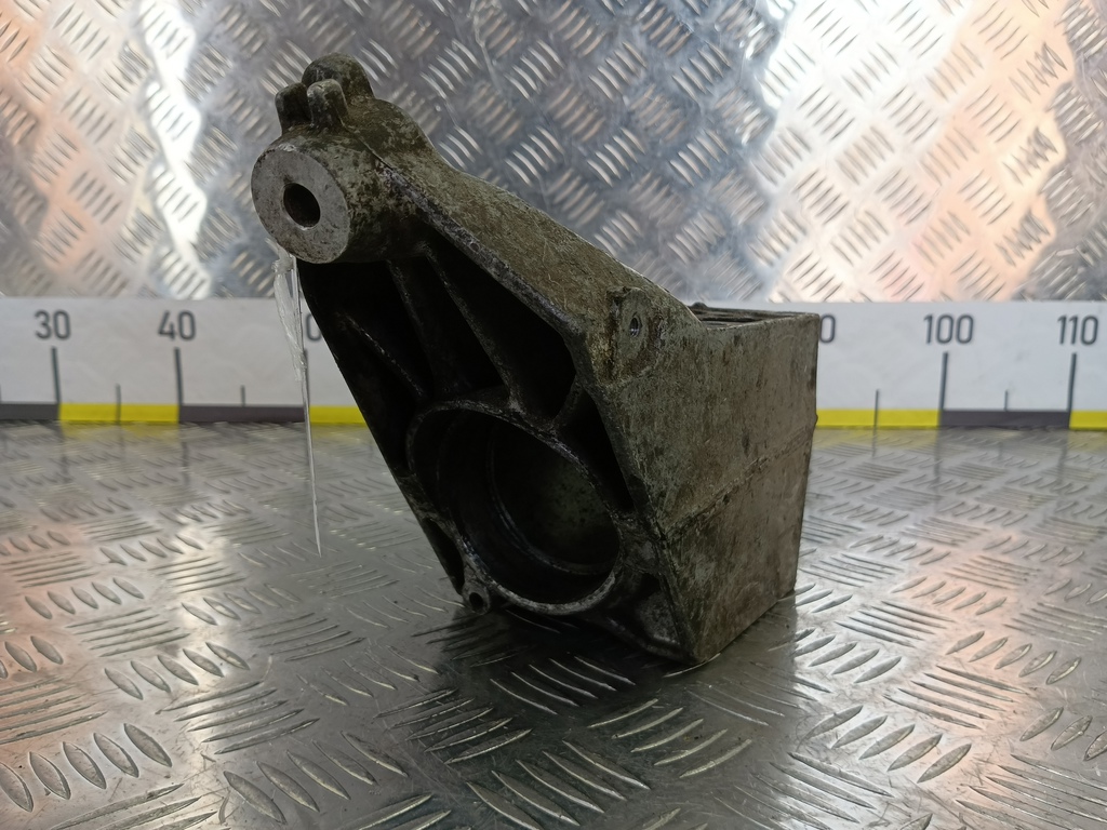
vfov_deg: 58.9
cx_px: 554
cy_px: 415
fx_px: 736
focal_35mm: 23
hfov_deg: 73.9
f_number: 1.6
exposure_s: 1/100
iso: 111
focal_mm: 4.11
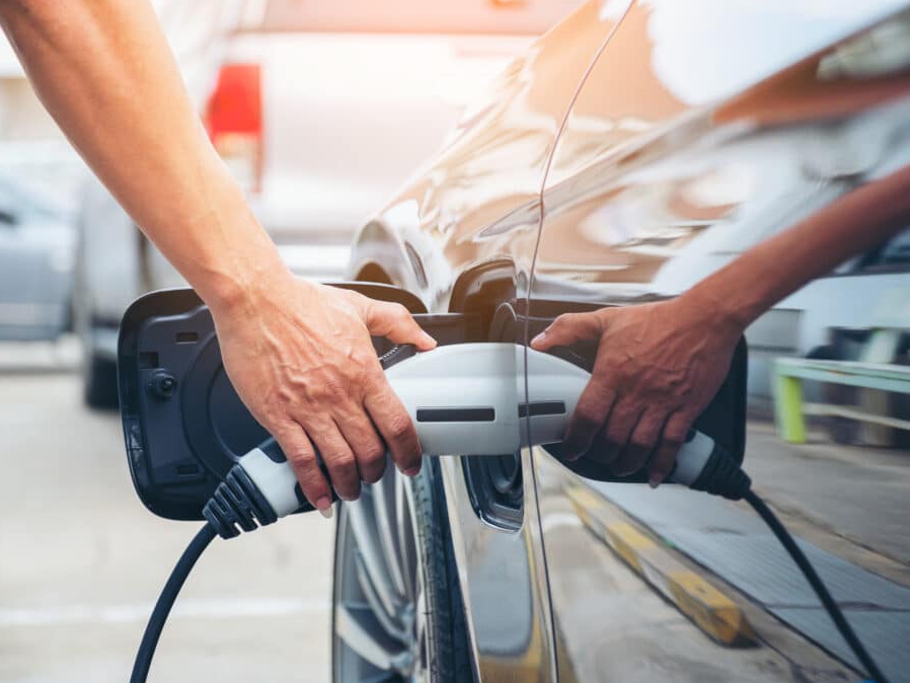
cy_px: 344
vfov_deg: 16.2
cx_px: 464
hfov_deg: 21.5
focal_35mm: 91
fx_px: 2393
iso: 400
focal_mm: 55
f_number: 2.8
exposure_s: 1/400
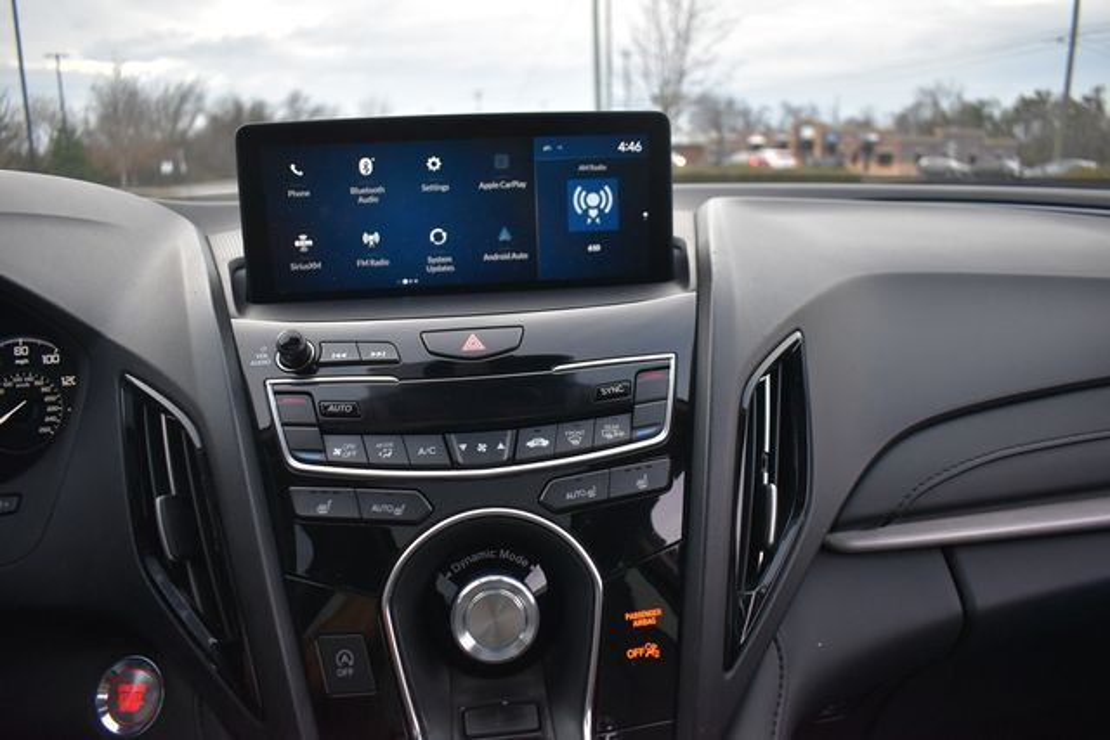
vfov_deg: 48.0
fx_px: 833
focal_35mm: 27
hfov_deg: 67.4
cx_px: 555
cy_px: 370
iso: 800
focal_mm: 18
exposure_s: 1/200
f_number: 3.5
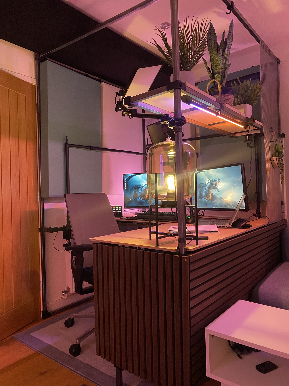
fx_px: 289
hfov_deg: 53.1
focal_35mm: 26
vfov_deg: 67.3
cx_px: 144
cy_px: 193
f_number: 1.8
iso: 640
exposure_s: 1/40
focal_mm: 4.25
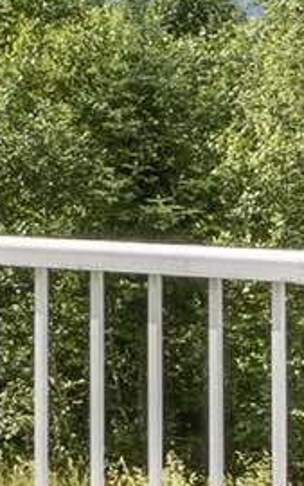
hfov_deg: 6.3
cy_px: 58
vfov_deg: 12.0
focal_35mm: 174
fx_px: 2304
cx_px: -889
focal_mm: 10
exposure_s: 1/320
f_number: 8
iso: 100
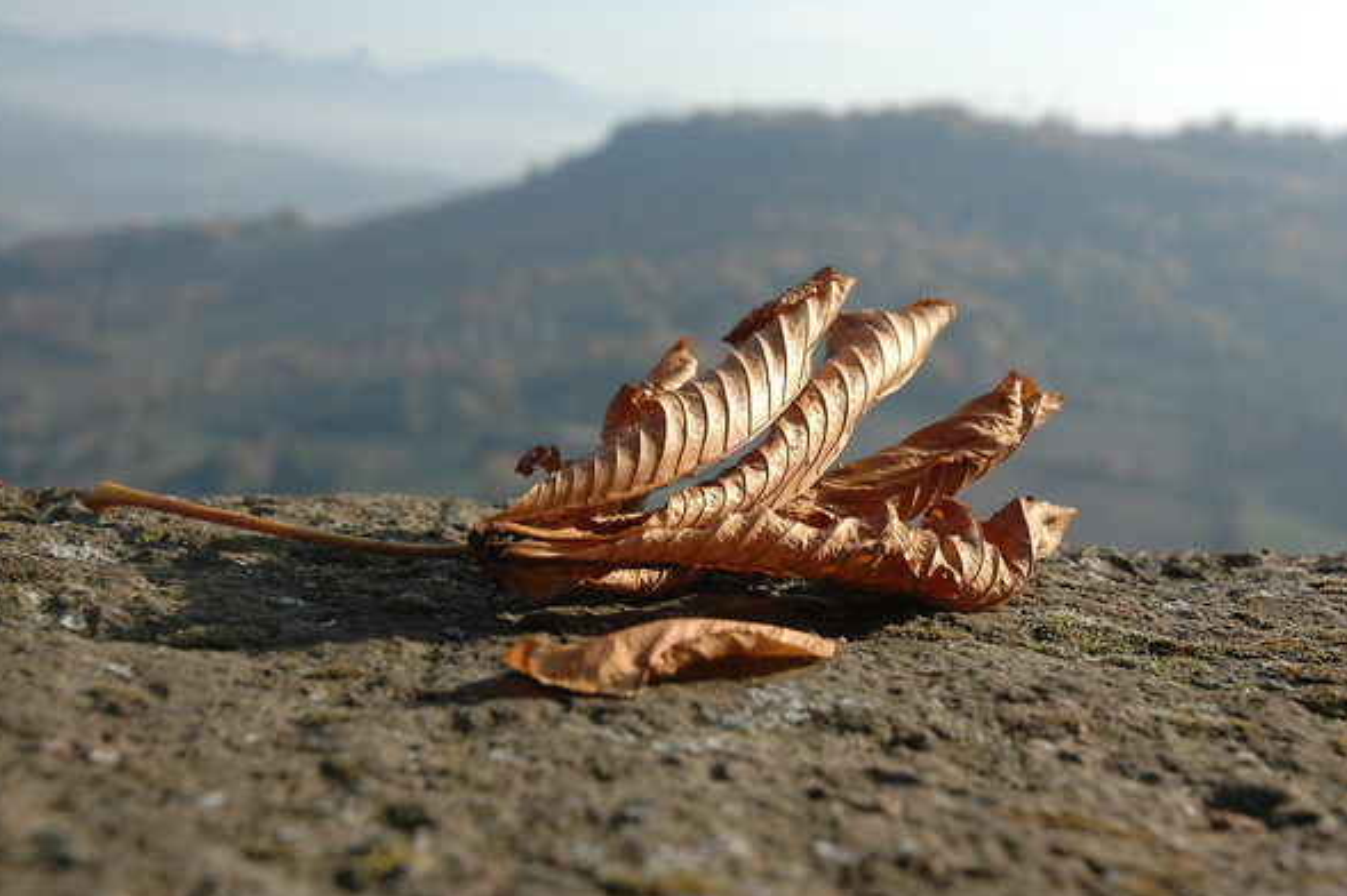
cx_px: 670
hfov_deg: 34.5
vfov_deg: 23.4
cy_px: 448
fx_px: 2169
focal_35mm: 58
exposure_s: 1/320
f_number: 9
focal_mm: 38
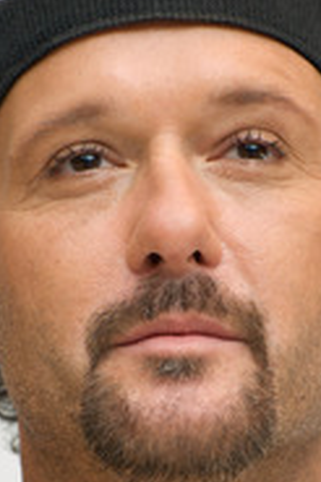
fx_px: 4917
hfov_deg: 3.7
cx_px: 192
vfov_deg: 5.6
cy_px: 388
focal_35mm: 367
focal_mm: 170
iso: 500
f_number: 6.3
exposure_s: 1/60
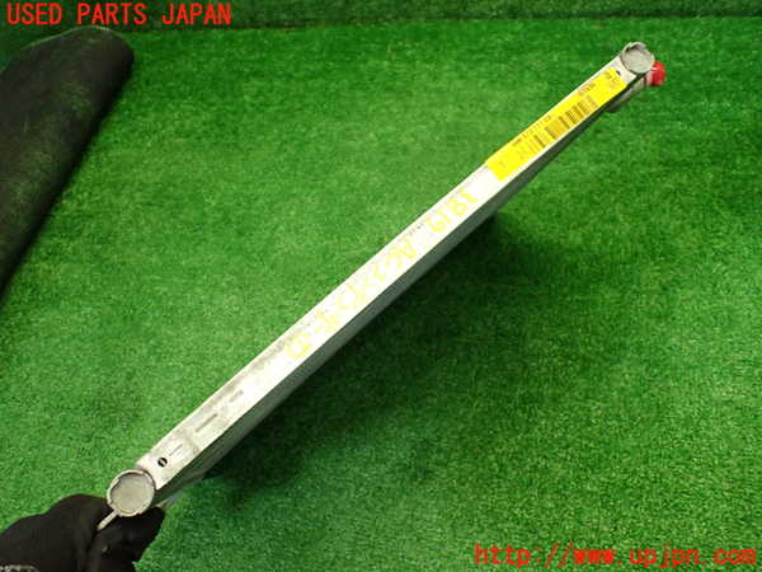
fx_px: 660
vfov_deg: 46.8
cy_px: 286
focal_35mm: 30
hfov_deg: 60.0
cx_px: 381
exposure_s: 1/125
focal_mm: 5.4
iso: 500
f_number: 2.3
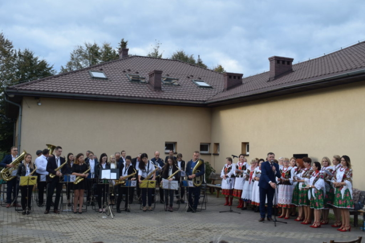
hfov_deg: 47.9
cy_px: 122
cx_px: 182
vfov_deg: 33.0
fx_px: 411
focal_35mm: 40
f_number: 8
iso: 280
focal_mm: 27
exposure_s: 1/250
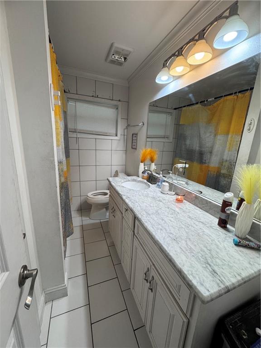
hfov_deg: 85.7
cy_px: 174
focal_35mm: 14
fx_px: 141
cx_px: 130
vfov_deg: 102.1
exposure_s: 1/120
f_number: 2.2
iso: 200
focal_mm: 2.22
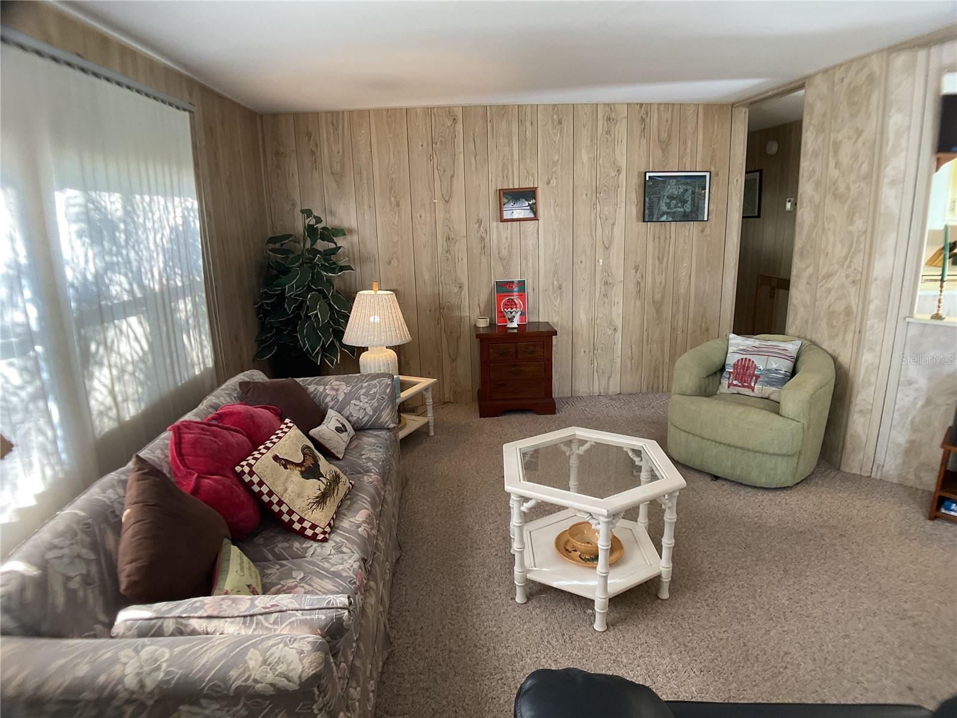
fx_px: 802
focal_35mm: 29
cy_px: 359
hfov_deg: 61.7
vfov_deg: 48.2
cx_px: 478
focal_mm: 3
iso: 100
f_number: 1.8
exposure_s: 1/60
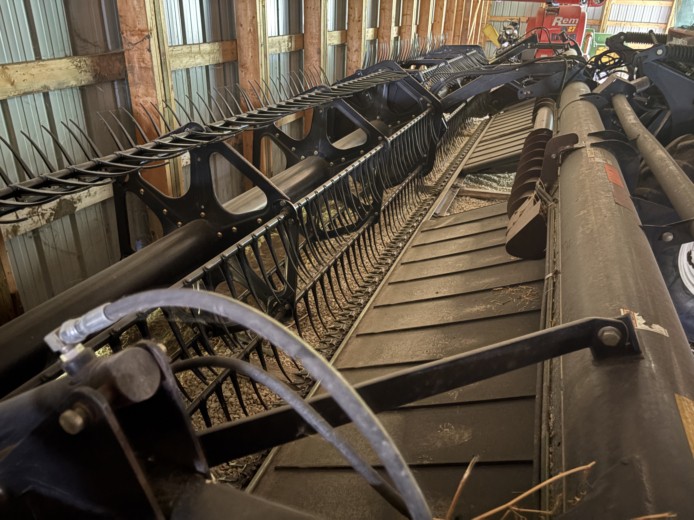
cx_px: 347
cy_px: 260
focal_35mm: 26
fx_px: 521
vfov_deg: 53.1
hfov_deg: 67.3
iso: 1250
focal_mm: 5.96
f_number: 1.6
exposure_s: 1/5
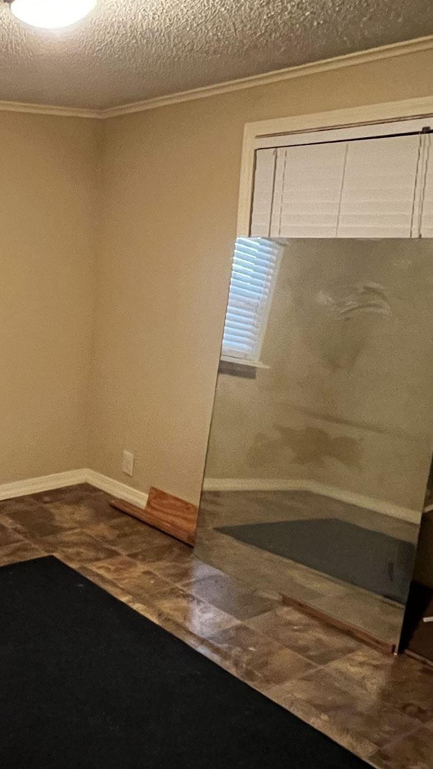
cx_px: -30
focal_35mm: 32
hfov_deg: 32.7
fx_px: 653
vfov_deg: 61.0
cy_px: 365
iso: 1000
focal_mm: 1.57
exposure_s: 1/60
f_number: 1.8
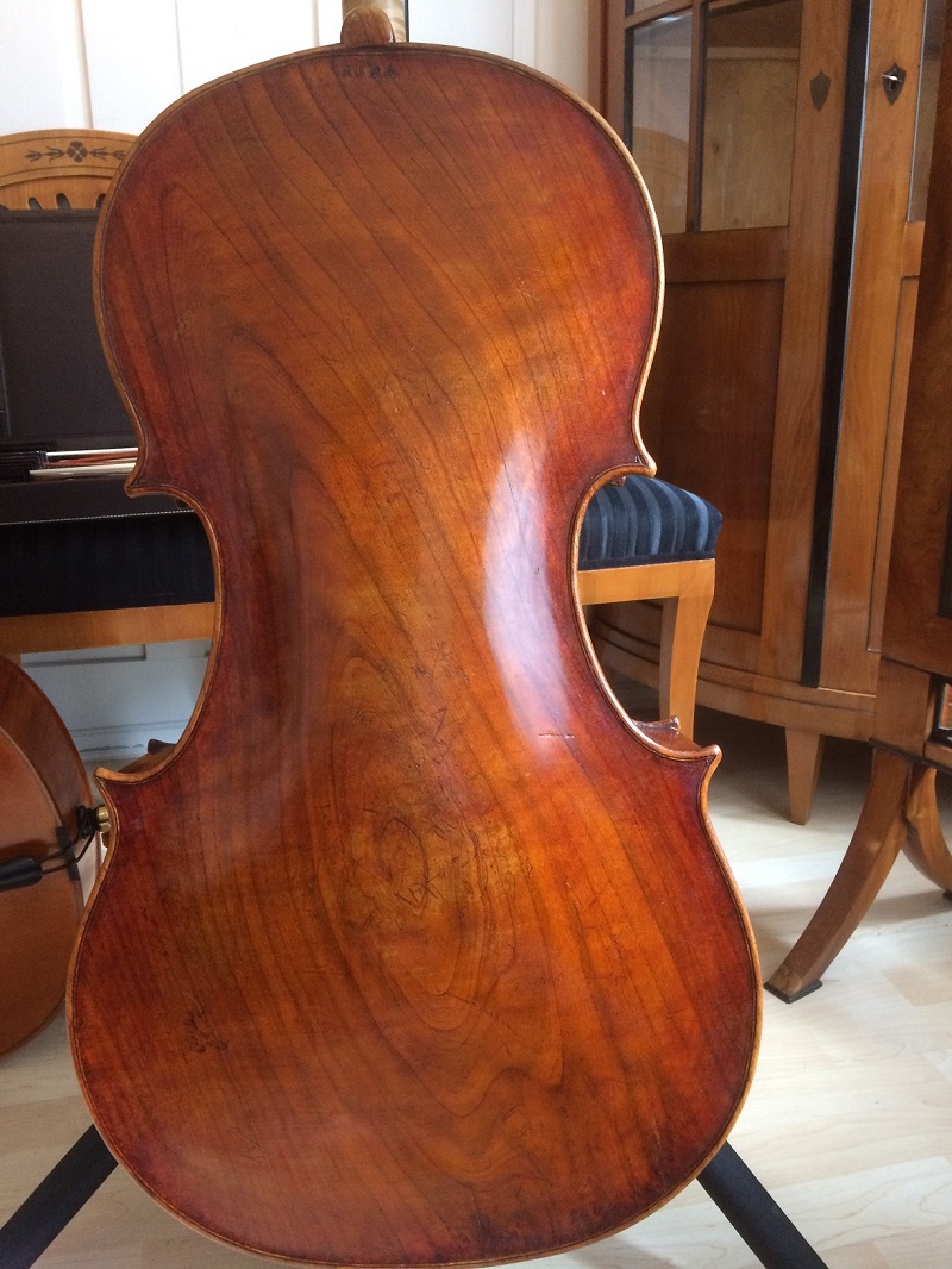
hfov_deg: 48.2
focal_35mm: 29
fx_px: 1063
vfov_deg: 61.6
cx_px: 476
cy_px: 634
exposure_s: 1/33
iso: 250
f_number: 2.2
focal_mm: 4.15
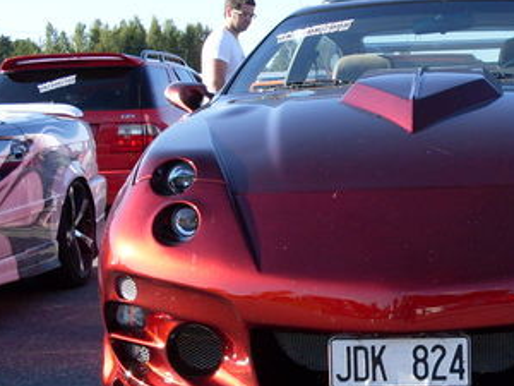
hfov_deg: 23.4
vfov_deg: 18.1
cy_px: 264
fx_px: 1203
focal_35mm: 81
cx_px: 481
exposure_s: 1/500
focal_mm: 6.3
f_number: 2.8
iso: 80
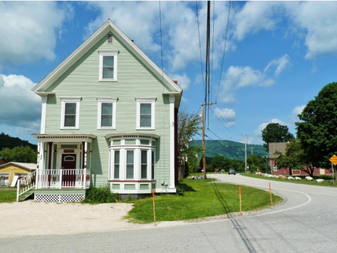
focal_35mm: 32
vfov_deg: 44.2
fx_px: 312
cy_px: 126
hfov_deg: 56.8
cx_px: 168
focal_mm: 5.3
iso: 80
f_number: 5.6
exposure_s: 1/640
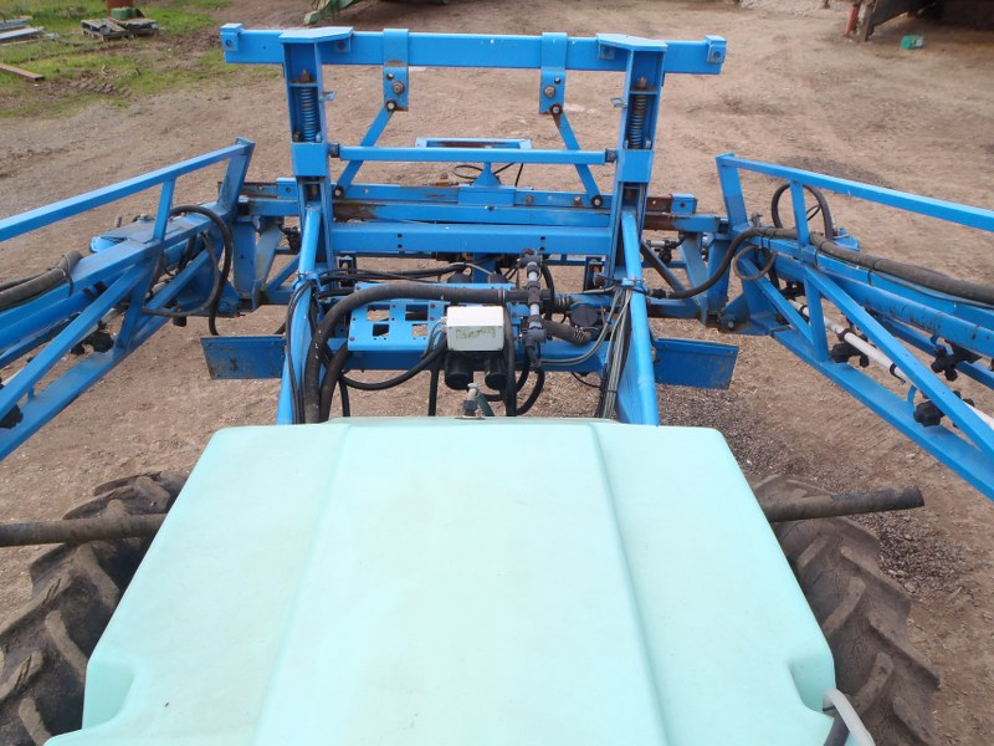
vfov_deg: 49.7
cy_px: 373
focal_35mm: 28
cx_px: 497
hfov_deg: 63.4
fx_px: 804
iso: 80
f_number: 4.5
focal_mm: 5
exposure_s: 1/125
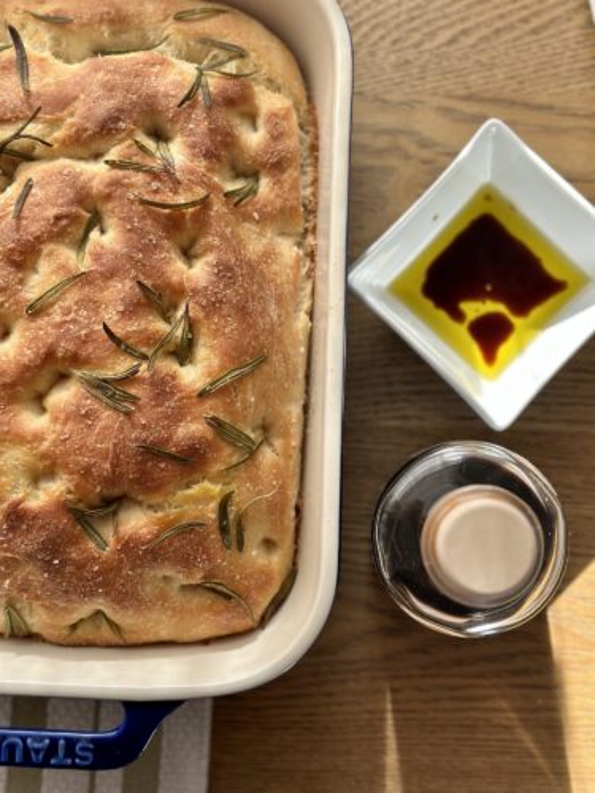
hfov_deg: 30.3
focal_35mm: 48
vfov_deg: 39.7
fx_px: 1100
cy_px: 396
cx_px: 298
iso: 80
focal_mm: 6.86
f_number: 1.78
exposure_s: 1/823
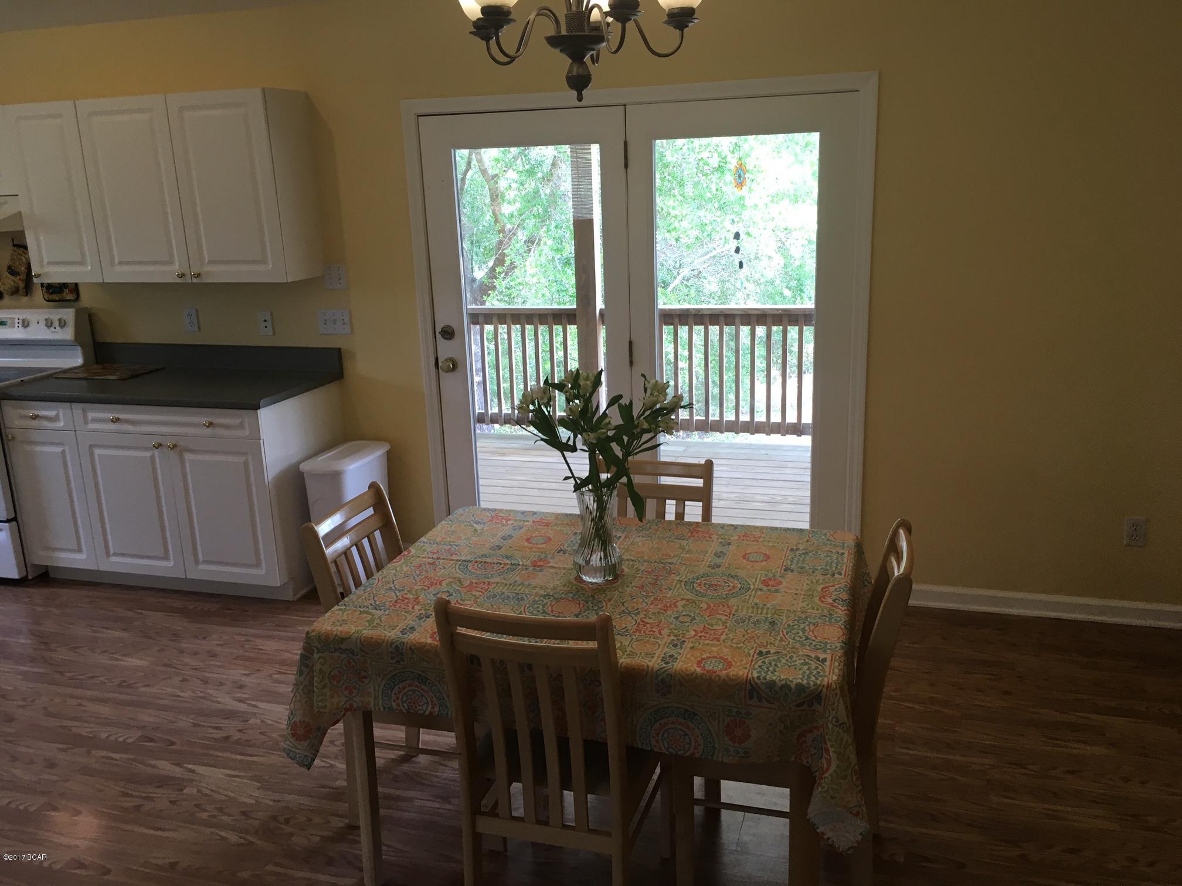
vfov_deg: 48.2
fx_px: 990
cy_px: 443
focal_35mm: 29
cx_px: 591
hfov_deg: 61.7
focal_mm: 4.15
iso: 25
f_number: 2.2
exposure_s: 1/30
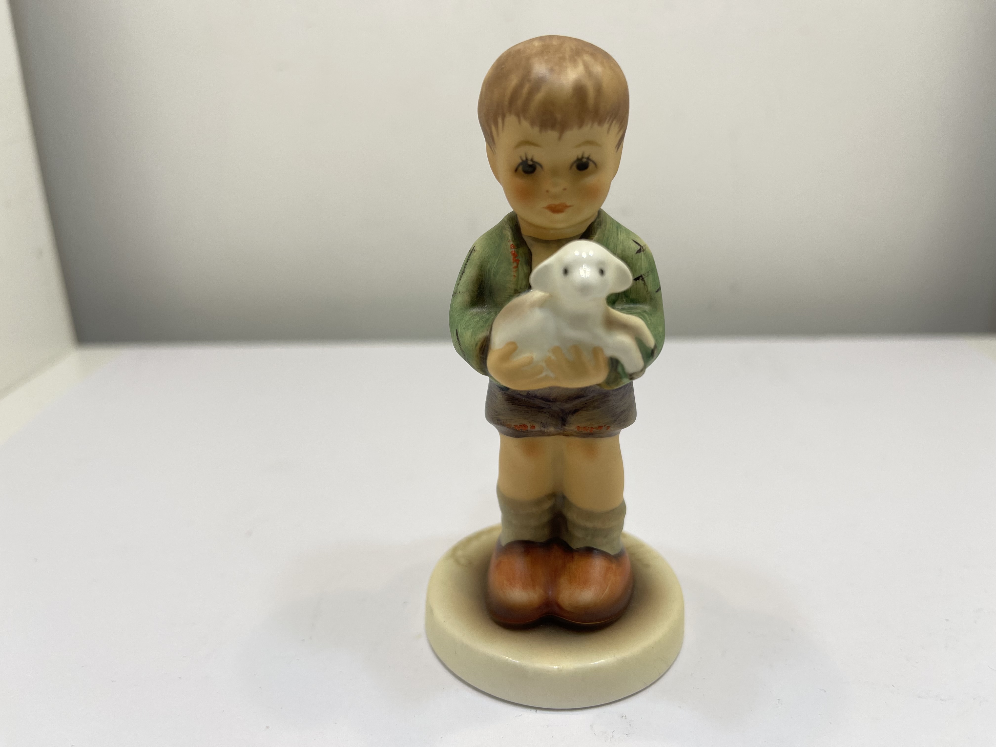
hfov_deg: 69.4
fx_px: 719
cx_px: 498
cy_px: 374
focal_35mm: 25
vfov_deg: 54.9
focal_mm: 5.1
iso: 32
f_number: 1.6
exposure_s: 1/267
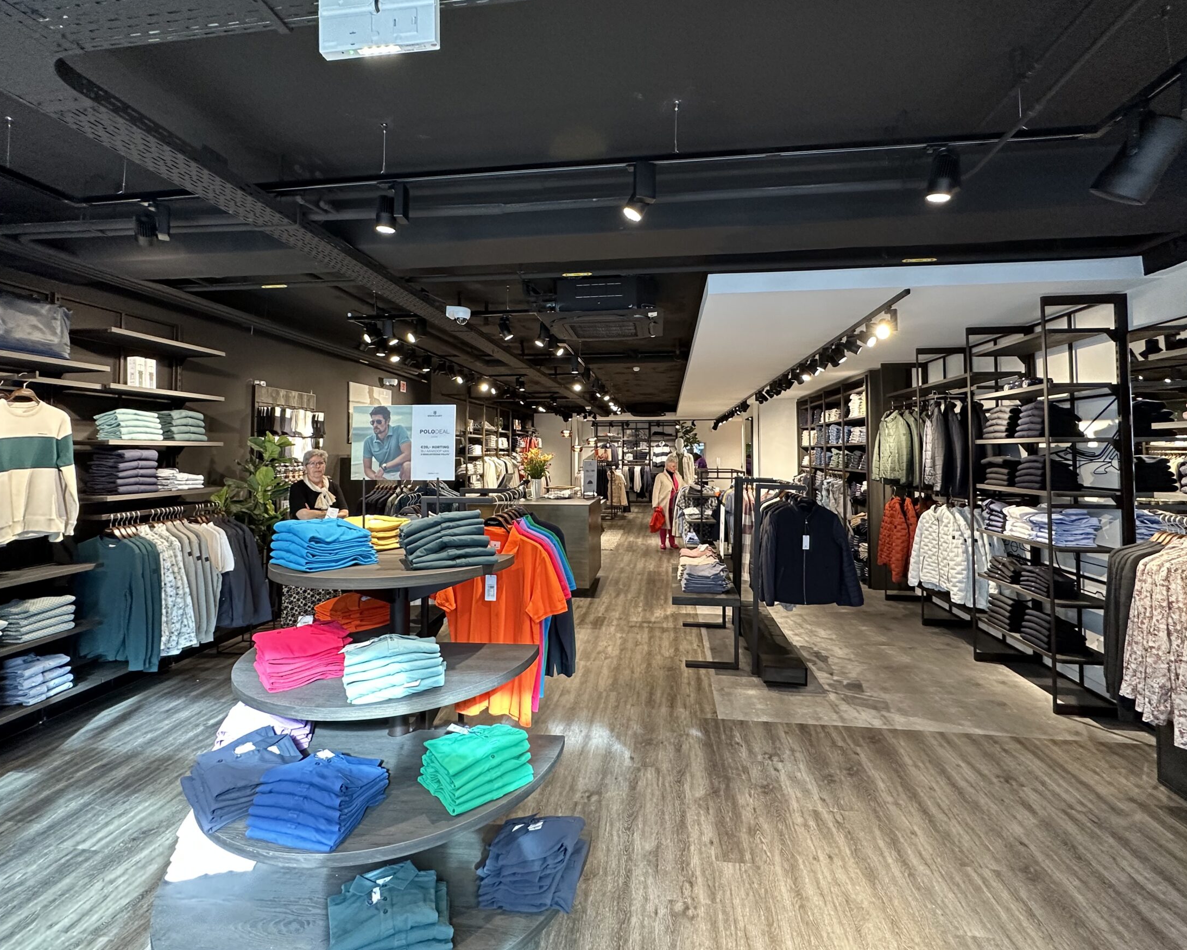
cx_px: 592
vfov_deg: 80.2
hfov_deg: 93.1
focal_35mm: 16
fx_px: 562
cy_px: 432
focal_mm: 2.22
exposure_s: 1/100
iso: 250
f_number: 2.2
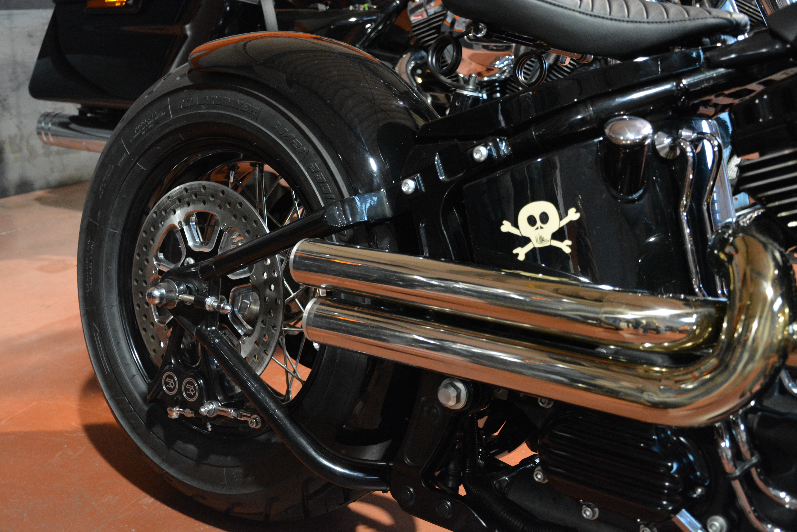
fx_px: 996
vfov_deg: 29.9
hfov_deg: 43.6
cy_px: 266
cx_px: 398
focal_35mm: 45
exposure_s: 1/25
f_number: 4.2
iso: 3200
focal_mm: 30
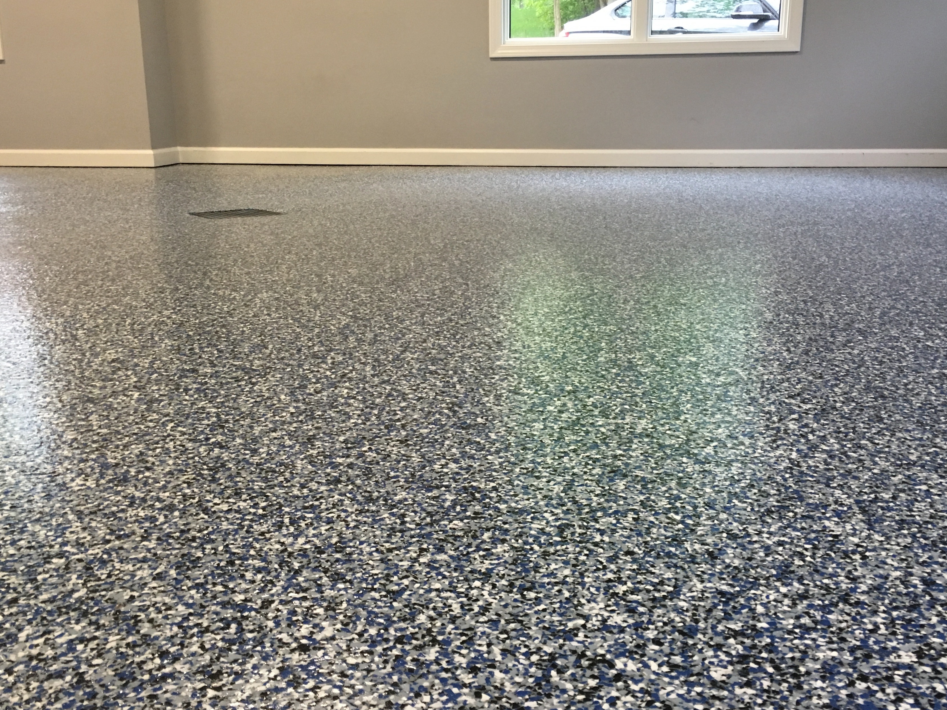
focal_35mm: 35
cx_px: 460
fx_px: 958
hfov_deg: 52.6
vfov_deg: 40.7
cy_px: 343
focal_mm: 4.15
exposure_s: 1/30
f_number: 2.2
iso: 125
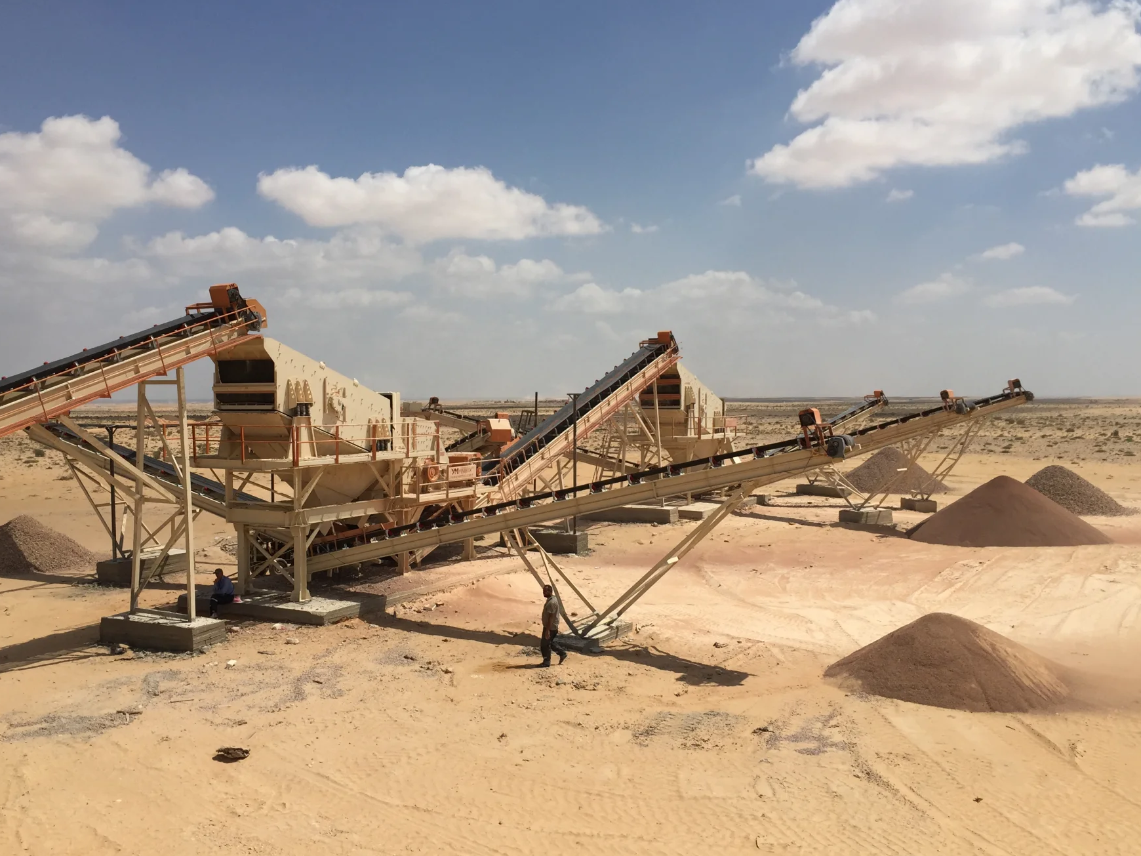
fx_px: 1055
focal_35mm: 32
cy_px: 420
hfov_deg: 56.8
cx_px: 534
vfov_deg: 44.2
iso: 32
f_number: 2.2
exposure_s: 1/5650
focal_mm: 4.15
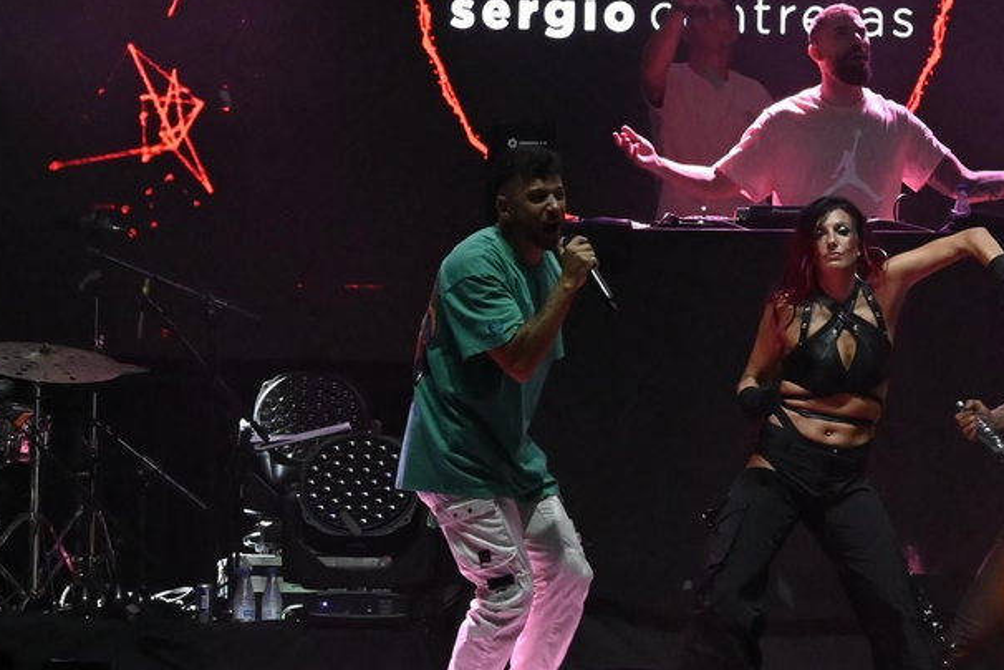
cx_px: 373
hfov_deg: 5.3
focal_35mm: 388
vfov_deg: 3.5
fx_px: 10820
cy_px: 373
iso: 4000
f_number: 6.3
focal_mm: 98
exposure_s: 1/200
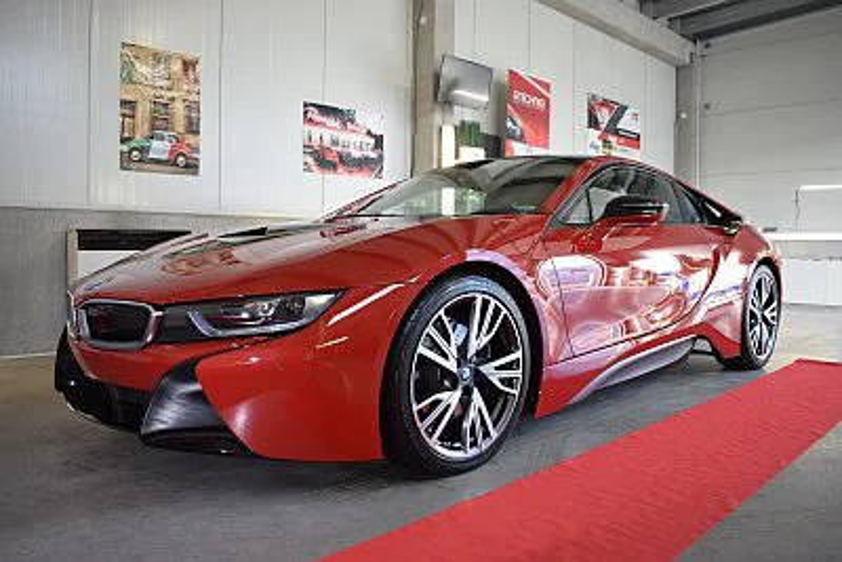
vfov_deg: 48.0
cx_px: 421
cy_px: 281
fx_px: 632
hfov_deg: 67.4
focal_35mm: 27
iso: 400
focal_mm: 18
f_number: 4
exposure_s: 1/80
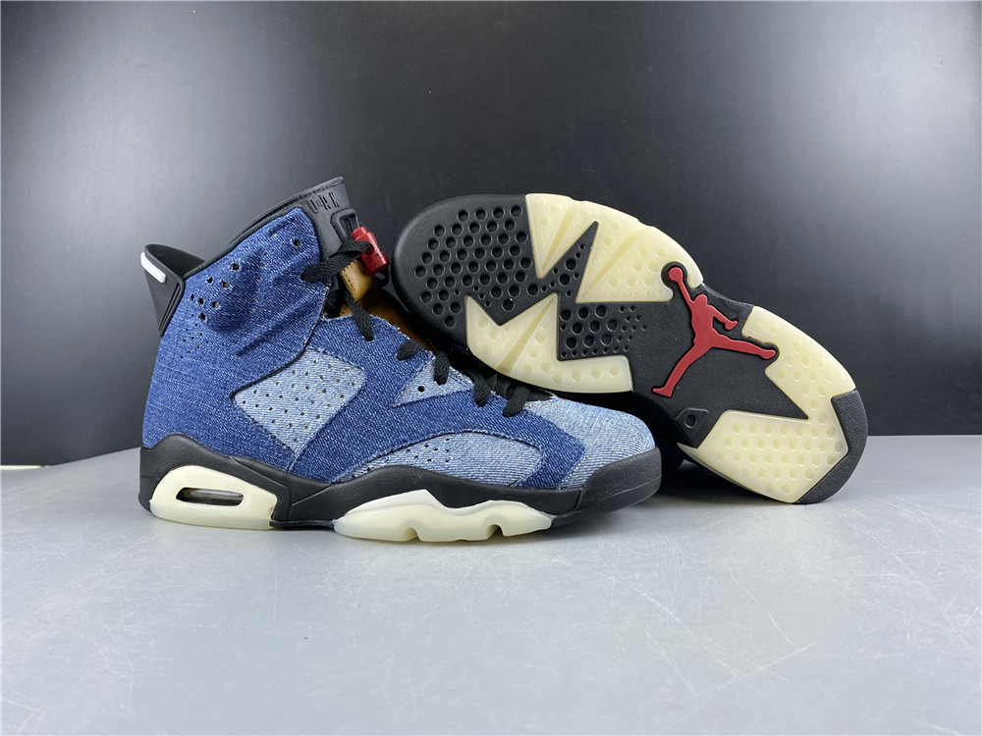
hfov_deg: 67.3
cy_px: 368
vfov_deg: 53.1
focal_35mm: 26
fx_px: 738
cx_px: 491
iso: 100
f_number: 1.8
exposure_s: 1/100
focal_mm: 4.25
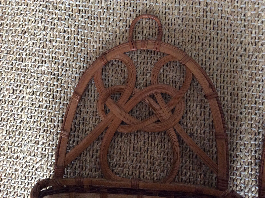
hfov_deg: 56.9
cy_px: 99
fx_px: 245
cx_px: 132
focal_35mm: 32
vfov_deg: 44.1
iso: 250
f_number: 2.4
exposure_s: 1/20
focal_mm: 3.3
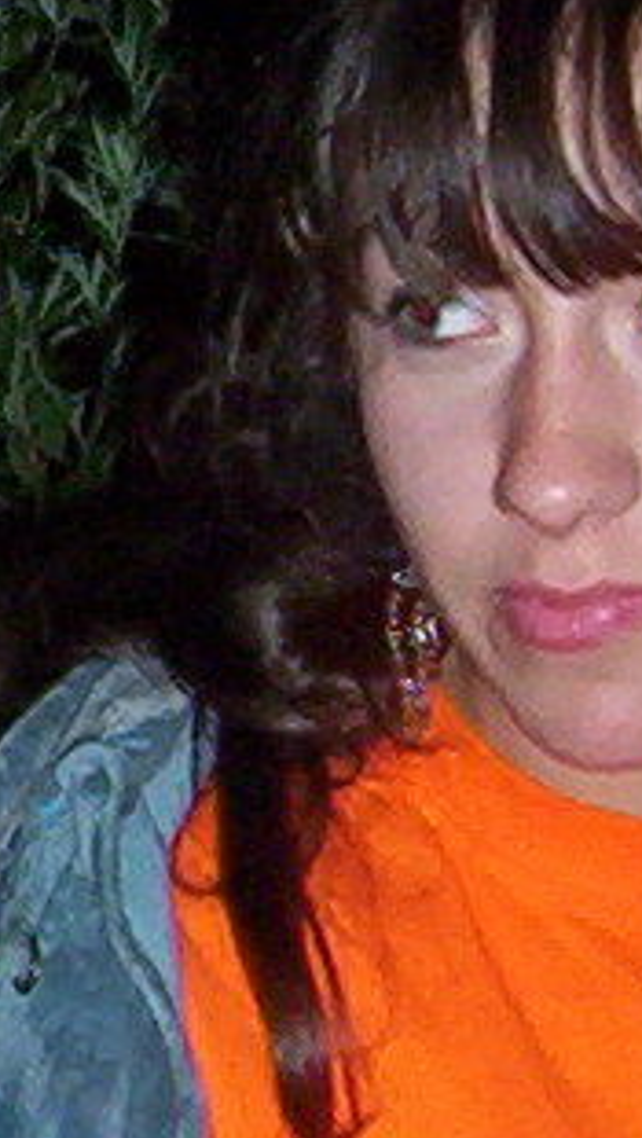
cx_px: -572
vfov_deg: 8.7
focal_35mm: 247
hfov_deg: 4.9
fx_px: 7455
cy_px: 786
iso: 140
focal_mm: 5.77
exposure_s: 1/2
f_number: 2.73
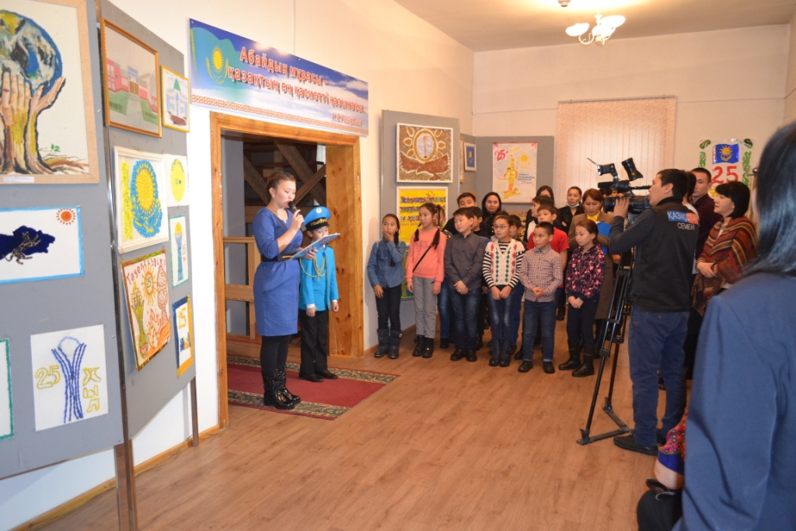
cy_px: 266
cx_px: 398
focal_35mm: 27
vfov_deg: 47.9
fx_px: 597
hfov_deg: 67.4
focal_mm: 18
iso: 1400
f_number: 3.5
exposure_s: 1/60
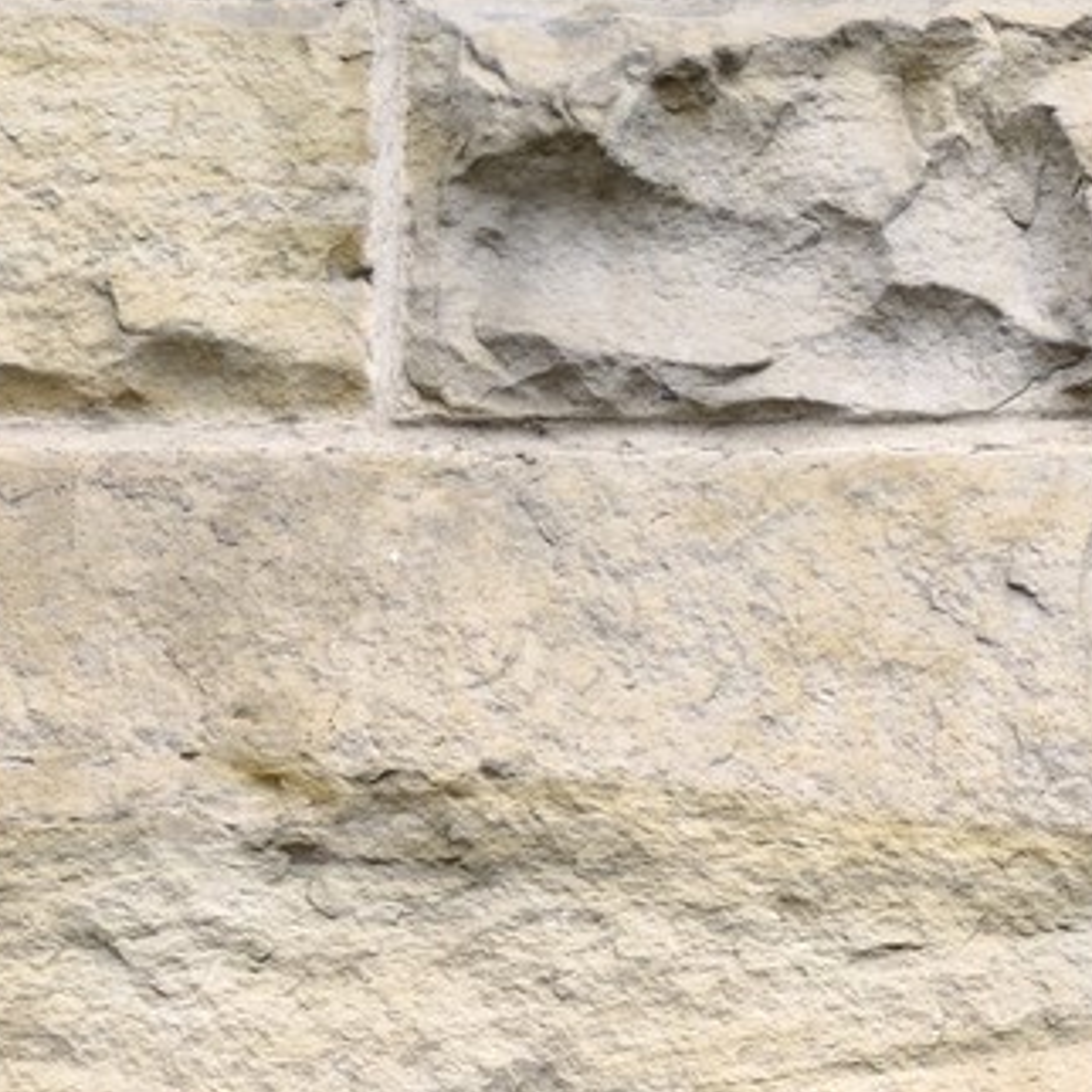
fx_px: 8423
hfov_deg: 7.4
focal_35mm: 236
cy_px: 2343
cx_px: 560
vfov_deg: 7.1
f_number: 9
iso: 400
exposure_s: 1/125
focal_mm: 56
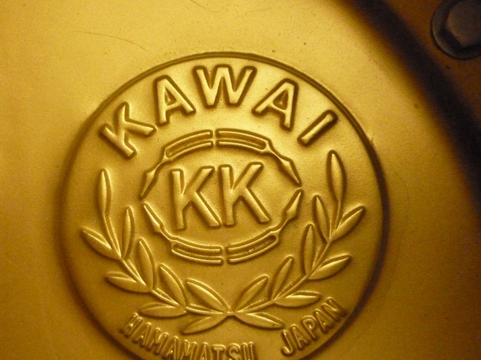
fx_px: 500
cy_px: 184
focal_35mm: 36
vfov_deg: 39.6
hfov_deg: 51.3
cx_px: 222
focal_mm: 5.7
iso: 1600
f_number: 3.5
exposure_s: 1/40
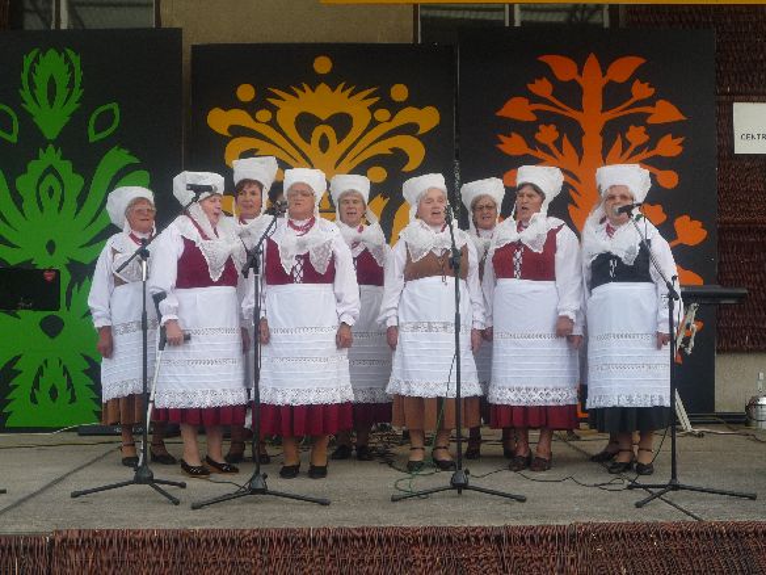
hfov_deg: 31.2
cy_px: 288
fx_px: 1372
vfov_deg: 23.7
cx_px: 383
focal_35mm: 62
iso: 100
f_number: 5.2
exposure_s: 1/80
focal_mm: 10.9
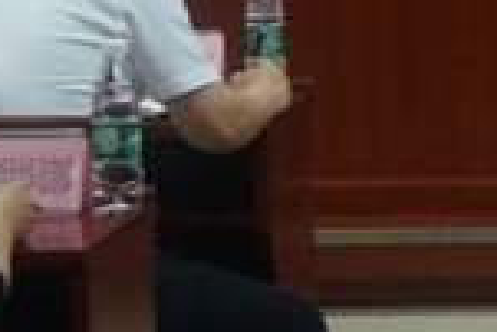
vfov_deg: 5.3
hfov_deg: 7.6
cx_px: 1136
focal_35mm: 254
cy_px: -312
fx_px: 3510
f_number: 5
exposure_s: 1/60
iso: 1600
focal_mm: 32
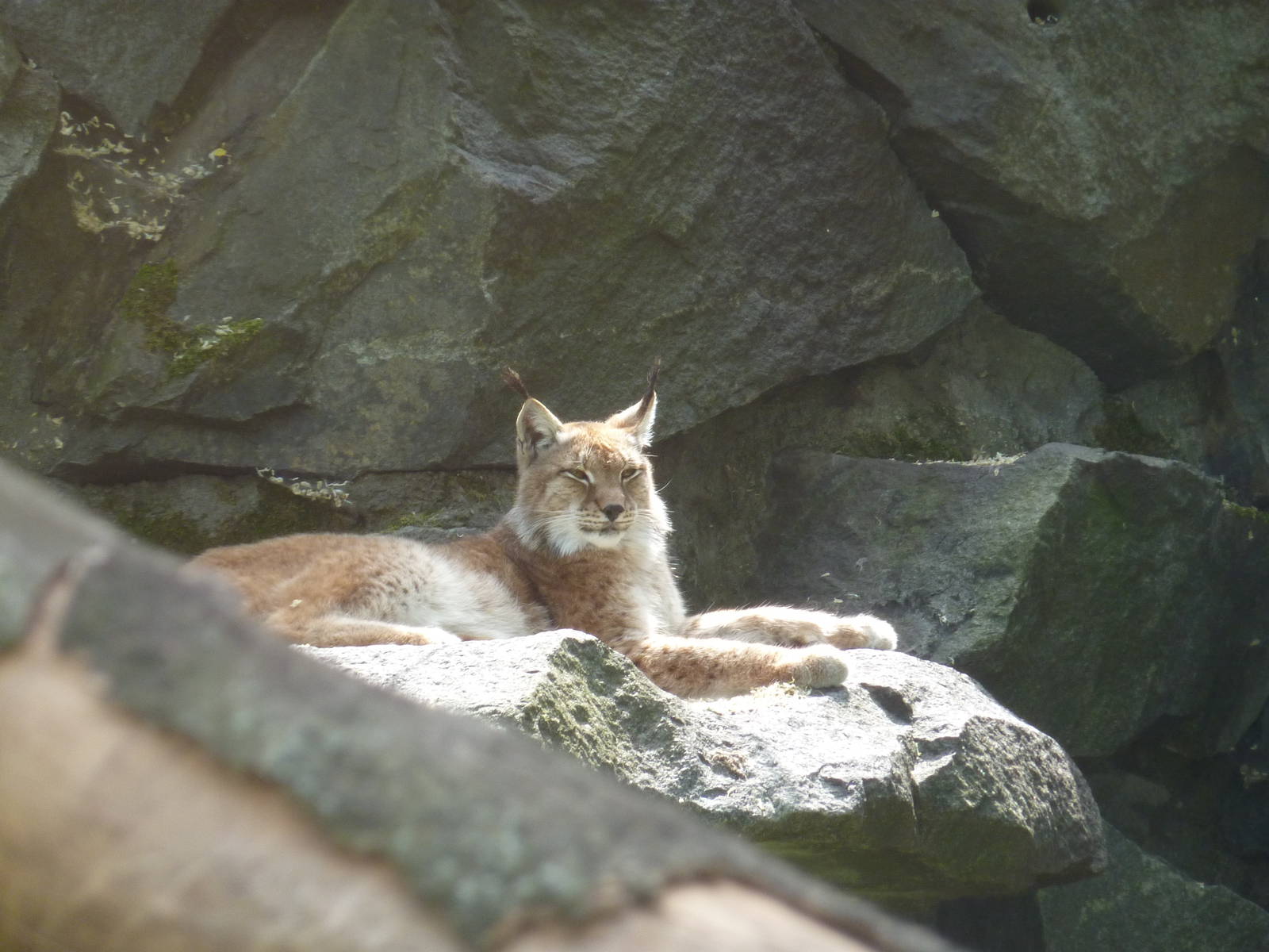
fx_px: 10998
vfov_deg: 5.0
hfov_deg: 6.6
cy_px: 476
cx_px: 634
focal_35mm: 300
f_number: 4.9
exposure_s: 1/125
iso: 200
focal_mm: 49.2
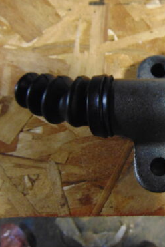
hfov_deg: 35.6
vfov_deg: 54.4
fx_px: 240
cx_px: 149
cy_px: 124
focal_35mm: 35
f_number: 3
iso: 400
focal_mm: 4.5
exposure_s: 1/15
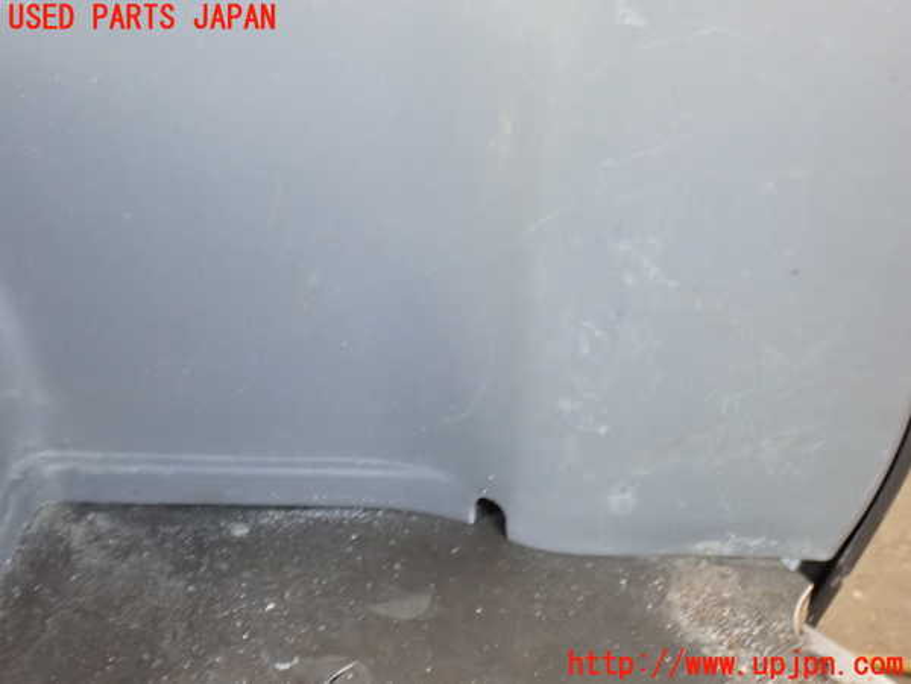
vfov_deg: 14.8
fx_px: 2632
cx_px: 456
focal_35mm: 100
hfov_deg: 19.6
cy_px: 342
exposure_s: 1/25
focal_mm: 18
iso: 1600
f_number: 4.9
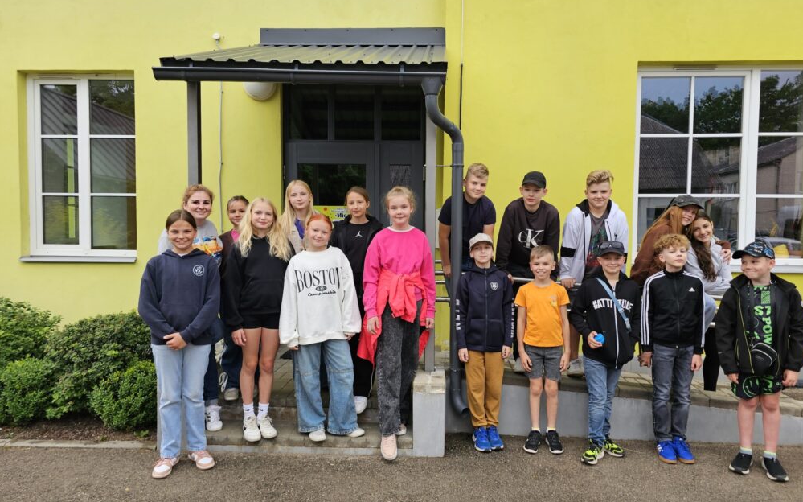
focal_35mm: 25
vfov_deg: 49.3
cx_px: 409
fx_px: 547
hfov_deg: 72.5
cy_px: 260
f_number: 1.7
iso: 25
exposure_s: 1/100
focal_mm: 6.3
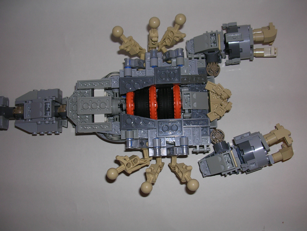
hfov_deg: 49.0
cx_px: 154
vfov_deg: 37.7
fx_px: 337
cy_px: 116
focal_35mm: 38
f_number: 2.8
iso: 50
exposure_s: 1/60.1
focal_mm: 5.8
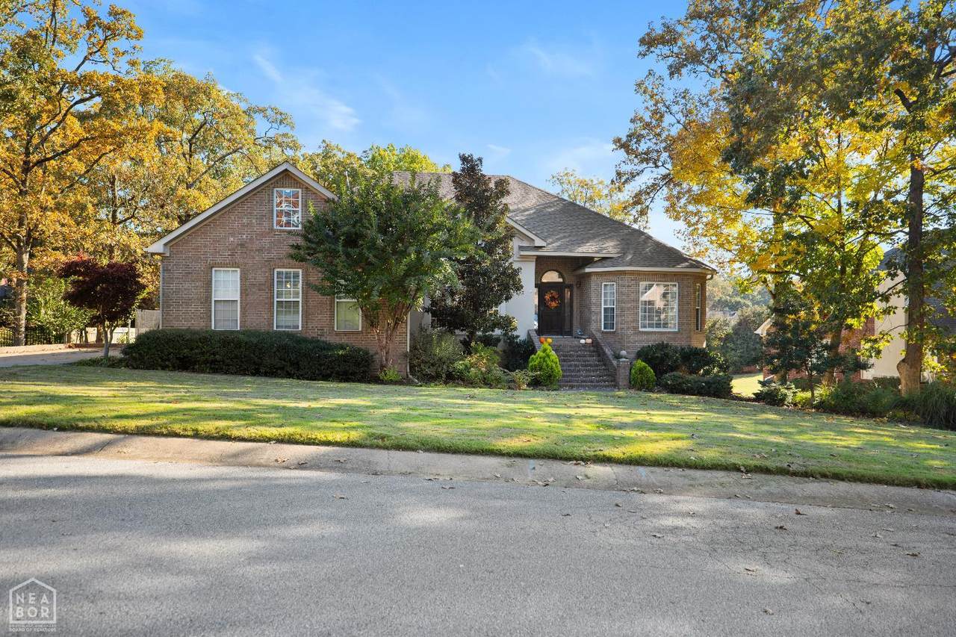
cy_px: 318
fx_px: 717
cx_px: 478
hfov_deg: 67.4
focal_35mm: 27
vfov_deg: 47.9
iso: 125
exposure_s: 1/160
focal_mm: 27
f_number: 4
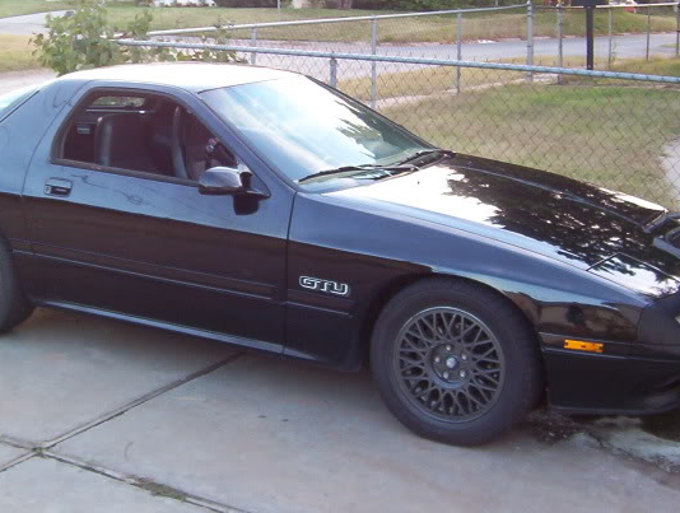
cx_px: 288
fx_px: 1083
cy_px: 202
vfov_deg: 26.6
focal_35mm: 55
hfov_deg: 34.8
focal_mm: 5.54
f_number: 2.76
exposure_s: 1/41.7
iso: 100
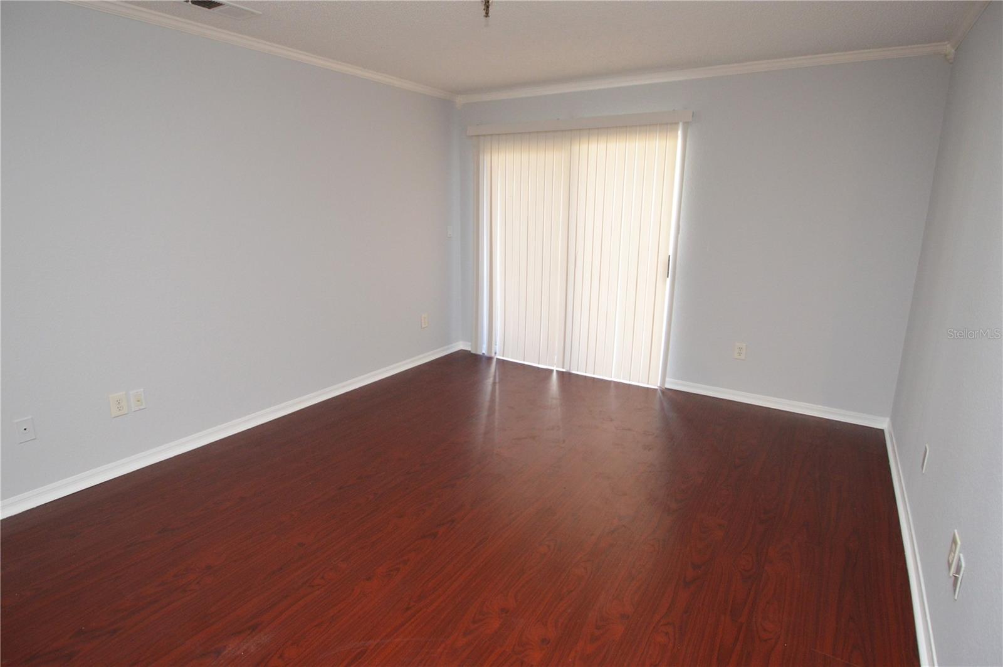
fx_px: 501
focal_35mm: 18
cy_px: 334
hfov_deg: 90.1
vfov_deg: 67.3
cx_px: 502
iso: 1250
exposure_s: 1/60
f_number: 4
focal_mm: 12
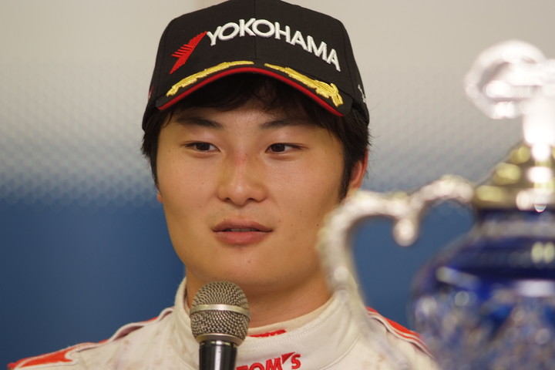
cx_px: 278
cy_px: 185
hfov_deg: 7.6
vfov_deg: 5.1
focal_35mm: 270
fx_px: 4162
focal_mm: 180
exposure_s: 1/125
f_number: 2.8
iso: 400
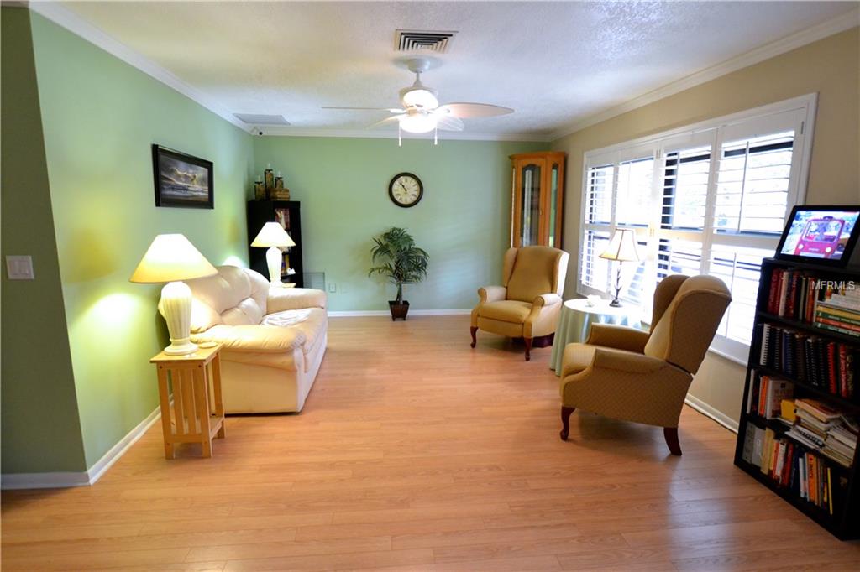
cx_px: 430
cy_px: 286
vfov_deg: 67.3
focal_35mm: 18
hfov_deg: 90.0
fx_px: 430
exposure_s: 1/60
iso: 2000
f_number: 3.5
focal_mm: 12
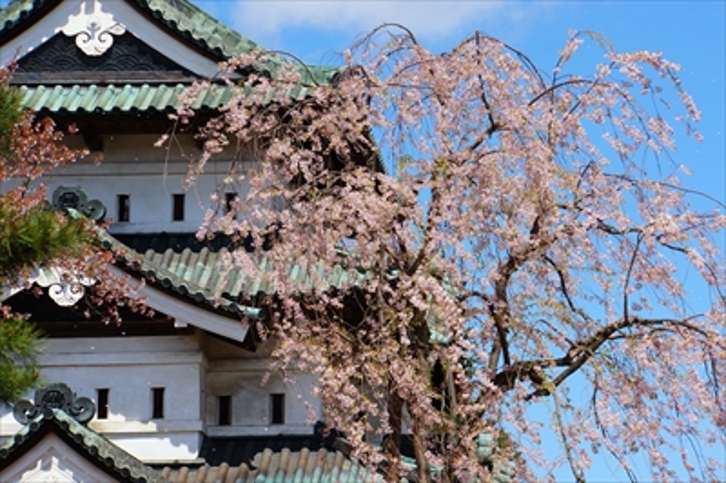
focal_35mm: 167
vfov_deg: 8.2
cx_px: 363
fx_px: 3367
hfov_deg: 12.3
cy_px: 242
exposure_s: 1/250
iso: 100
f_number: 9
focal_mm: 111.4
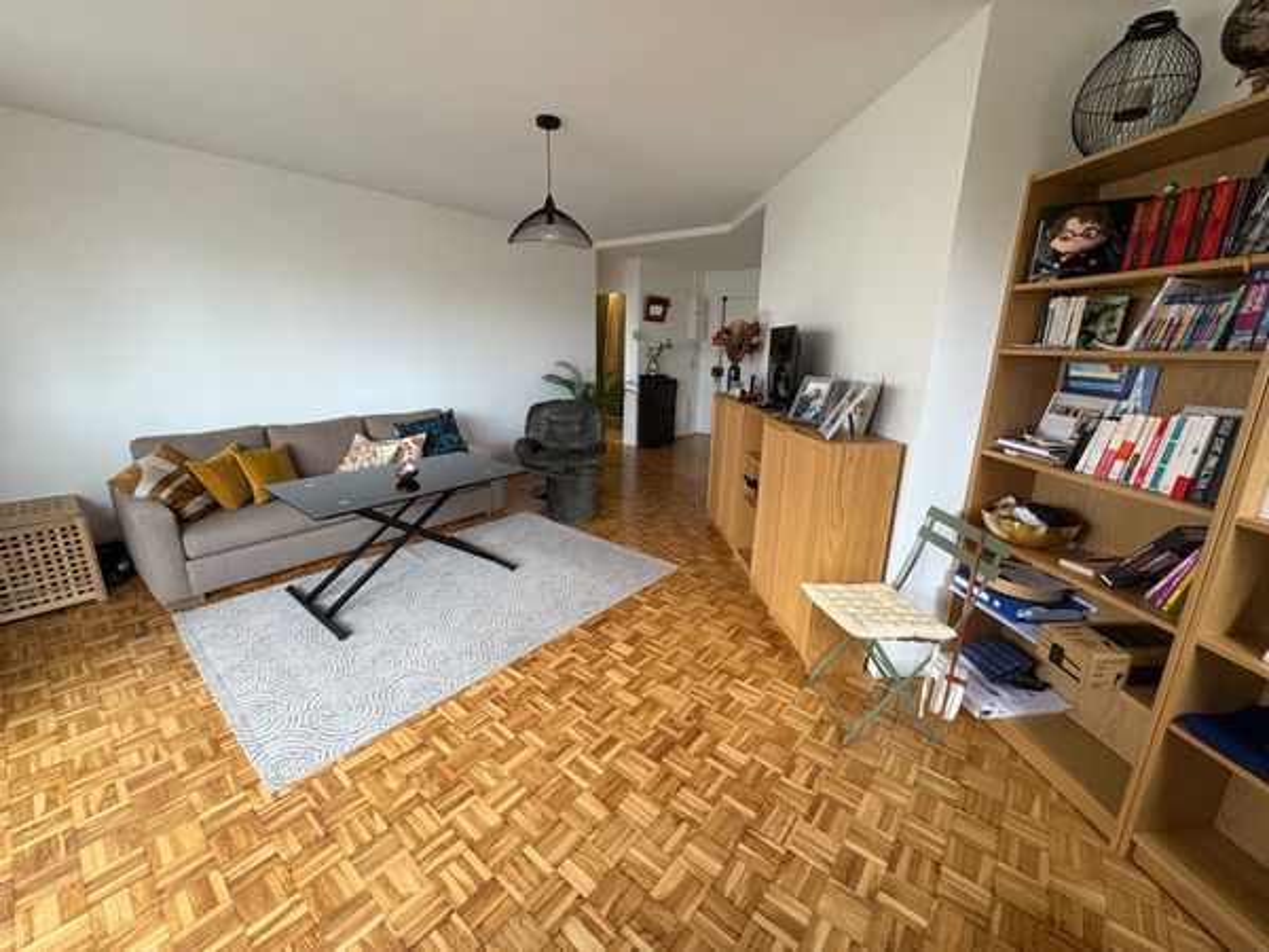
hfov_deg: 102.1
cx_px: 634
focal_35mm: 14
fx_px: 513
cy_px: 476
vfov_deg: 85.7
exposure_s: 1/60
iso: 320
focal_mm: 2.22
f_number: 2.2
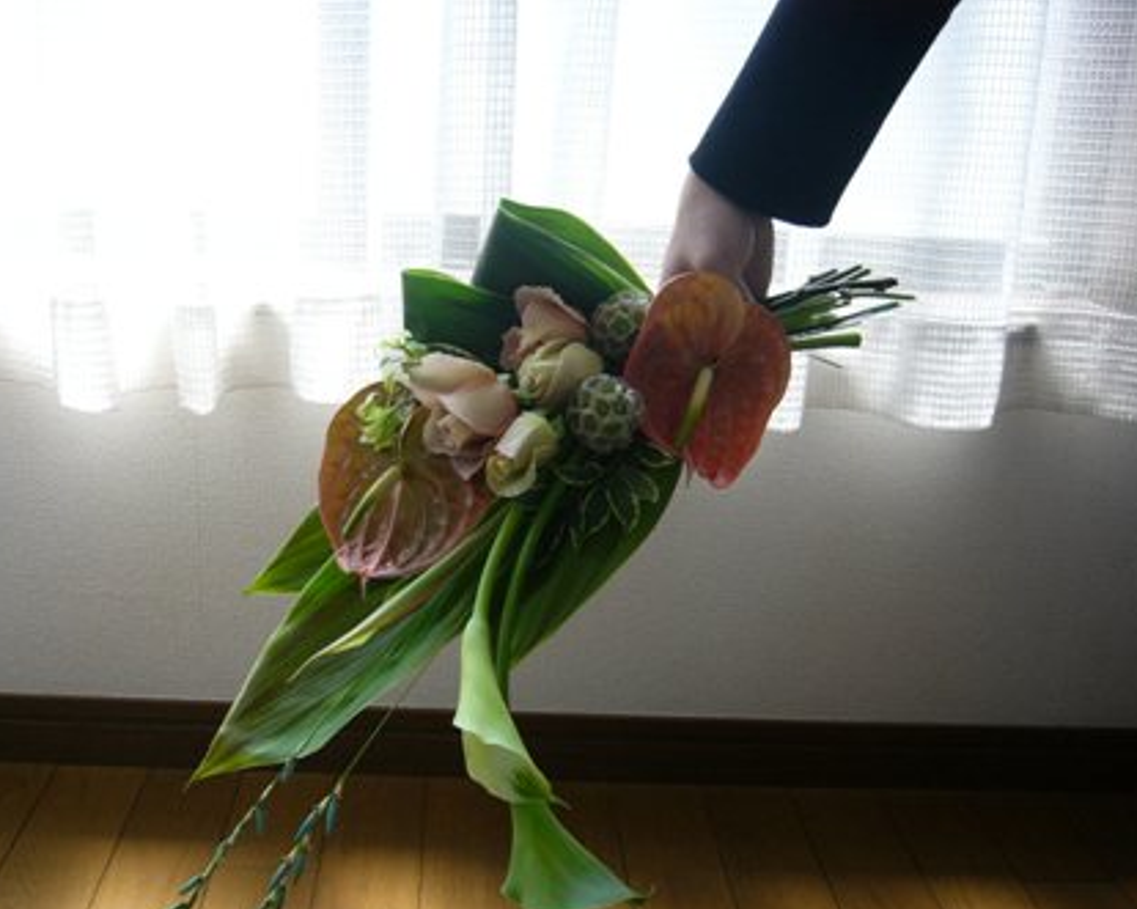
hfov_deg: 49.1
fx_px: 1245
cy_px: 459
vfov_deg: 40.1
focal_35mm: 37
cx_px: 541
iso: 100
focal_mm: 5.8
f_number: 2.8
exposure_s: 1/50
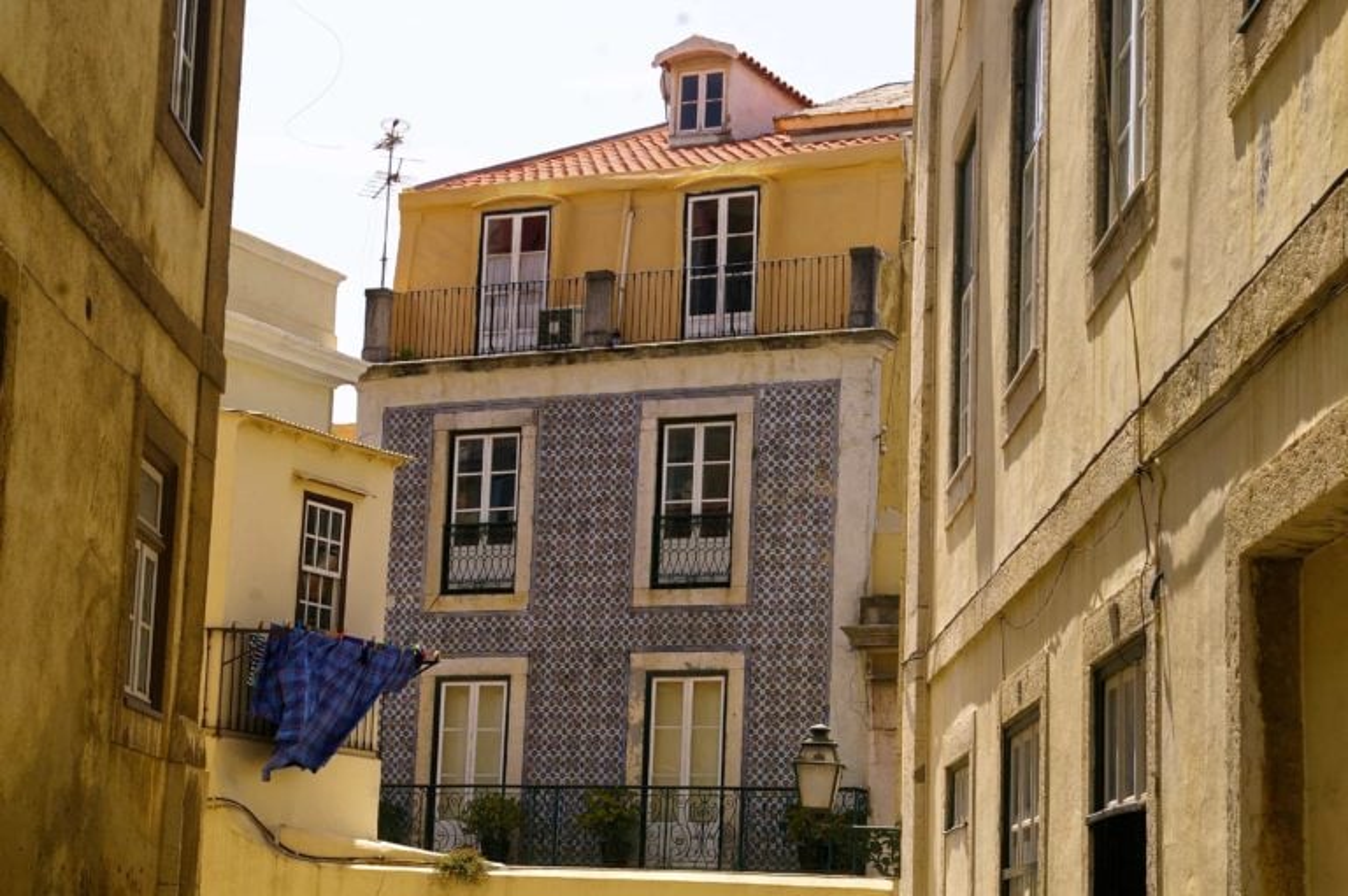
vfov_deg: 18.2
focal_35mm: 75
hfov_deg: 27.0
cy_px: 448
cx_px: 674
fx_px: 2806
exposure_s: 1/350
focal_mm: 50
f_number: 11
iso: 200
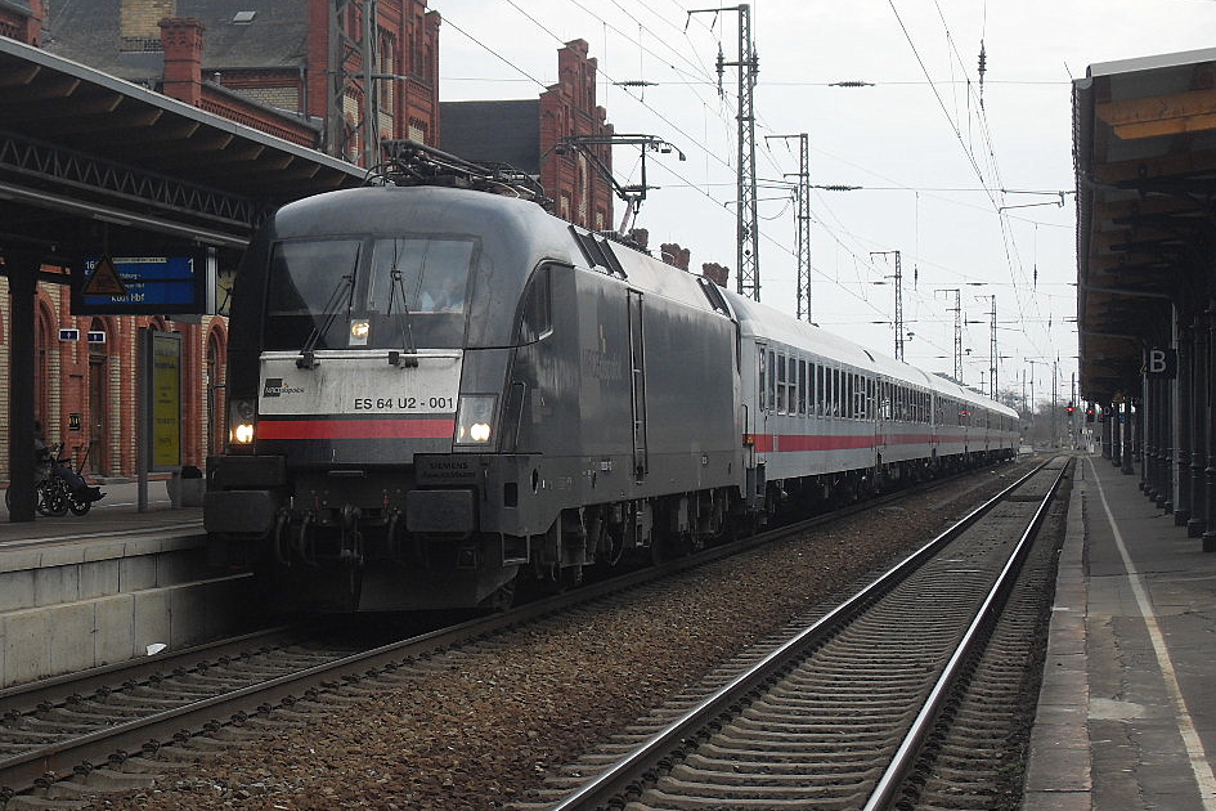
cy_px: 366
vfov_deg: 15.4
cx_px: 597
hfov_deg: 22.9
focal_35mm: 89
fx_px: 3006
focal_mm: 13.5
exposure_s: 1/180
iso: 80
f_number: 4.4
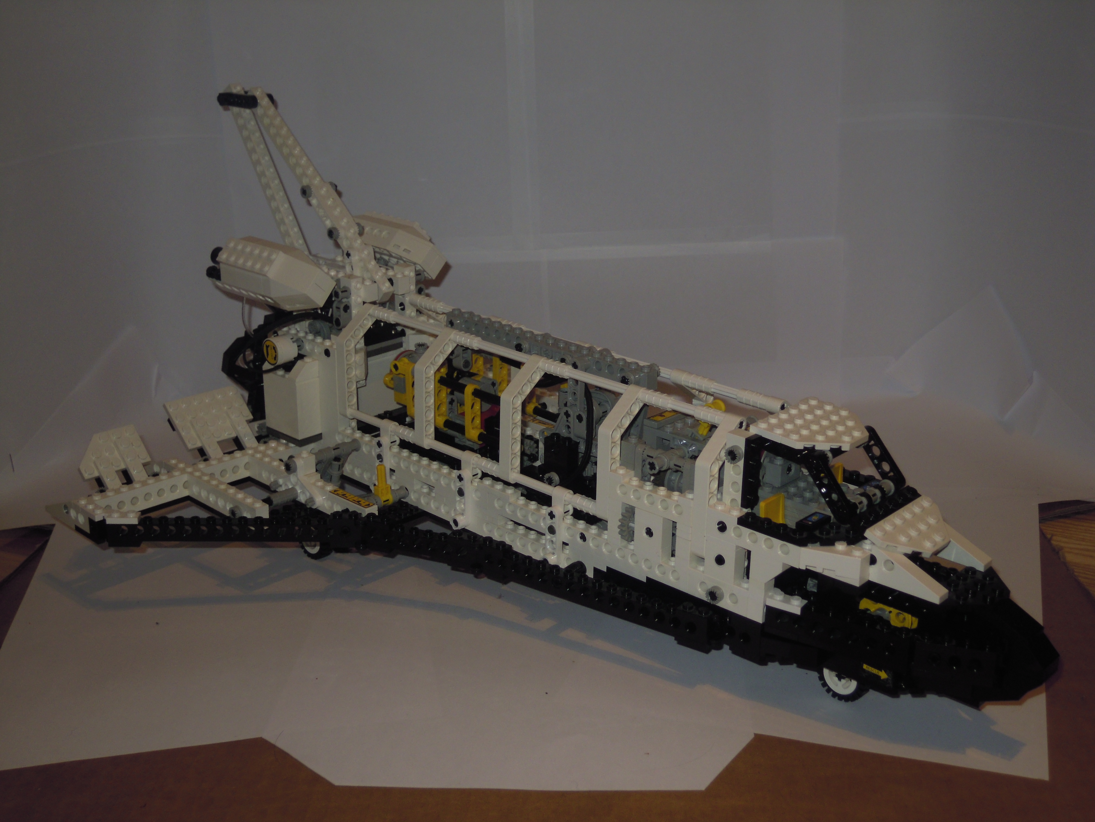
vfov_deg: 35.1
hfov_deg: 45.8
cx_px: 548
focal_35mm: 41
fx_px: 1297
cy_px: 411
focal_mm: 7.3
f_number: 3.2
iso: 100
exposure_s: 1/30
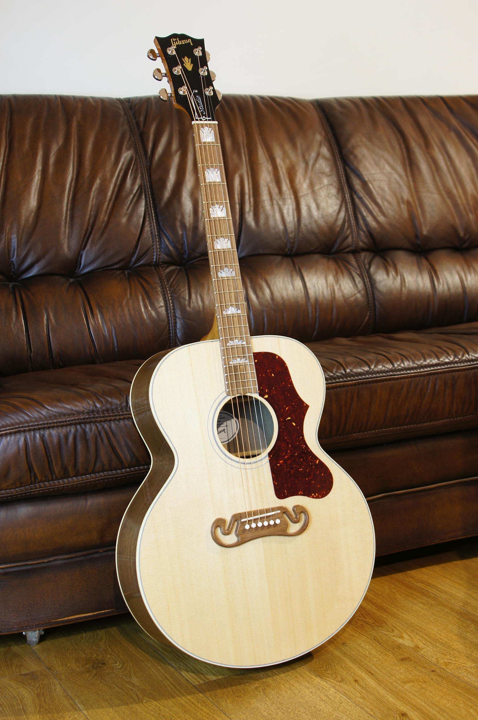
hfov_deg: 25.7
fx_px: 1048
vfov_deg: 37.9
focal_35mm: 52
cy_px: 360
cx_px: 239
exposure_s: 1/8
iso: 100
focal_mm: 35
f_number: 4.5
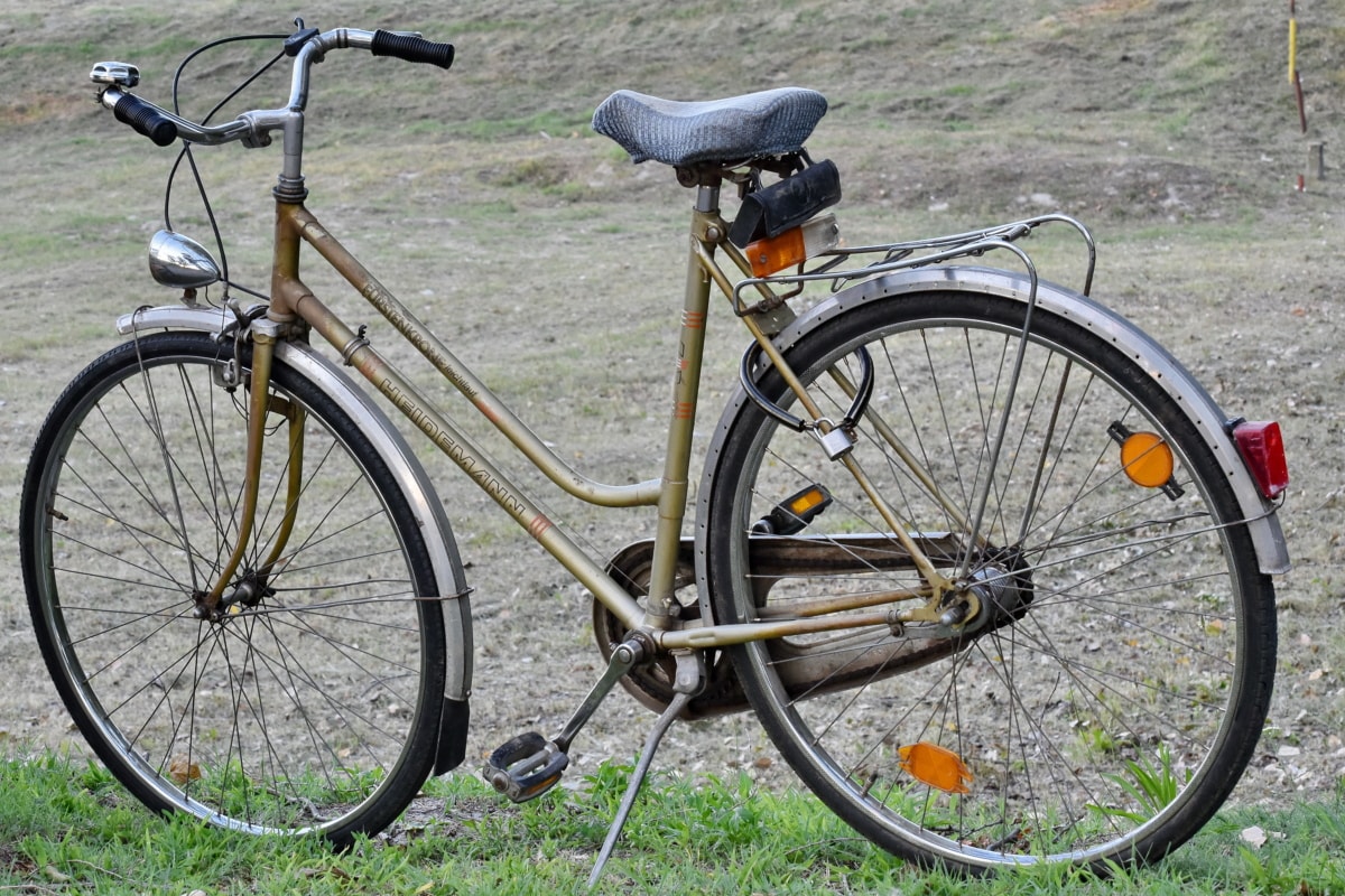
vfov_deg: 14.0
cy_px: 448
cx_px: 672
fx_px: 3642
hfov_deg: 20.9
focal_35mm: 98
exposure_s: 1/50
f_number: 13
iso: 800
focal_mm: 65
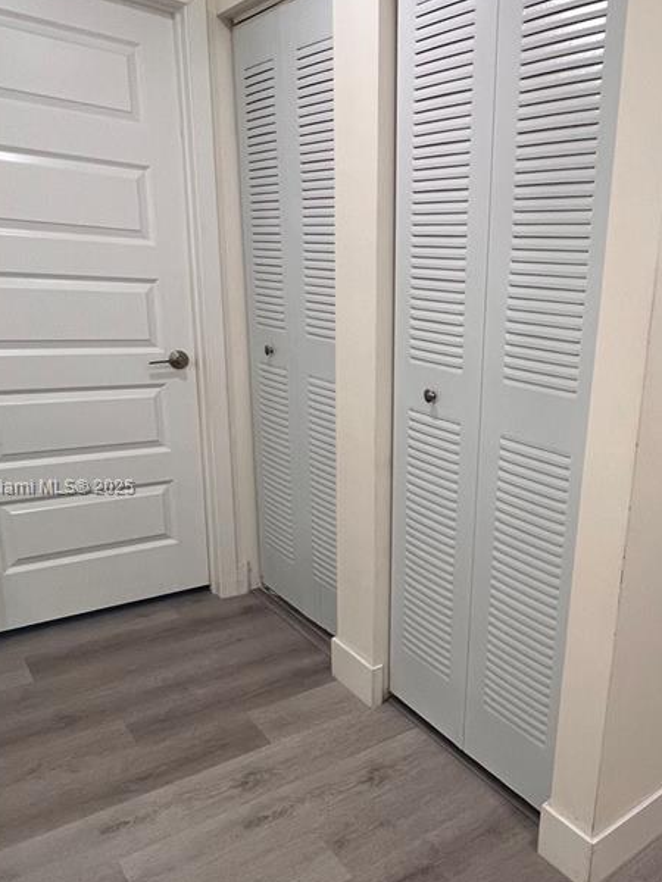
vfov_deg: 67.1
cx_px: 527
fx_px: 663
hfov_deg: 50.0
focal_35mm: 26
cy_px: 488
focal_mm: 1.57
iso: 160
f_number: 1.8
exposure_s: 1/120
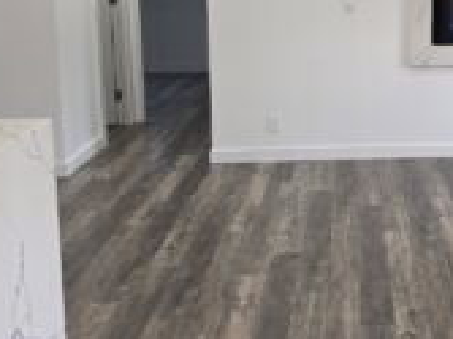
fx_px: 719
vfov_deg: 26.0
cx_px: 415
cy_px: 60
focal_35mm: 55
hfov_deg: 33.0
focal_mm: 6.3
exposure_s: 1/60
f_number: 1.7
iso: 80
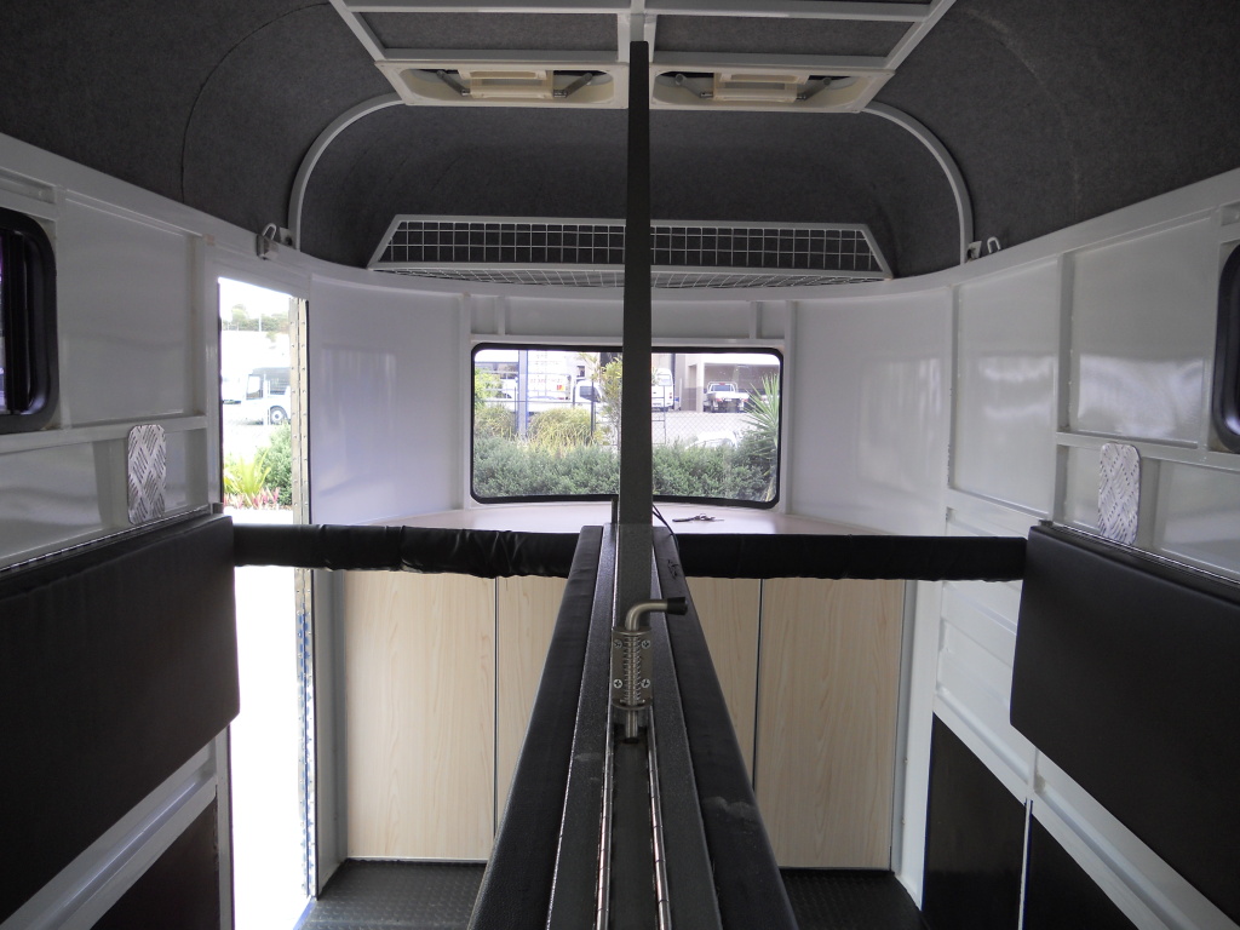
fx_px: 967
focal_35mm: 27
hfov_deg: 65.3
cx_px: 620
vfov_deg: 51.4
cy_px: 465
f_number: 3.2
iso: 80
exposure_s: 1/60
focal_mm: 4.9
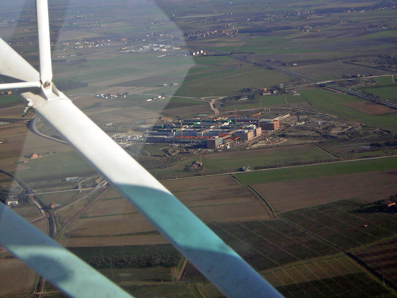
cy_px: 149
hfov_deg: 25.3
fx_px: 883
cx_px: 198
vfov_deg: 19.1
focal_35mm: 77
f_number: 3.9
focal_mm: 10.1
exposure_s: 1/629
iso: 50
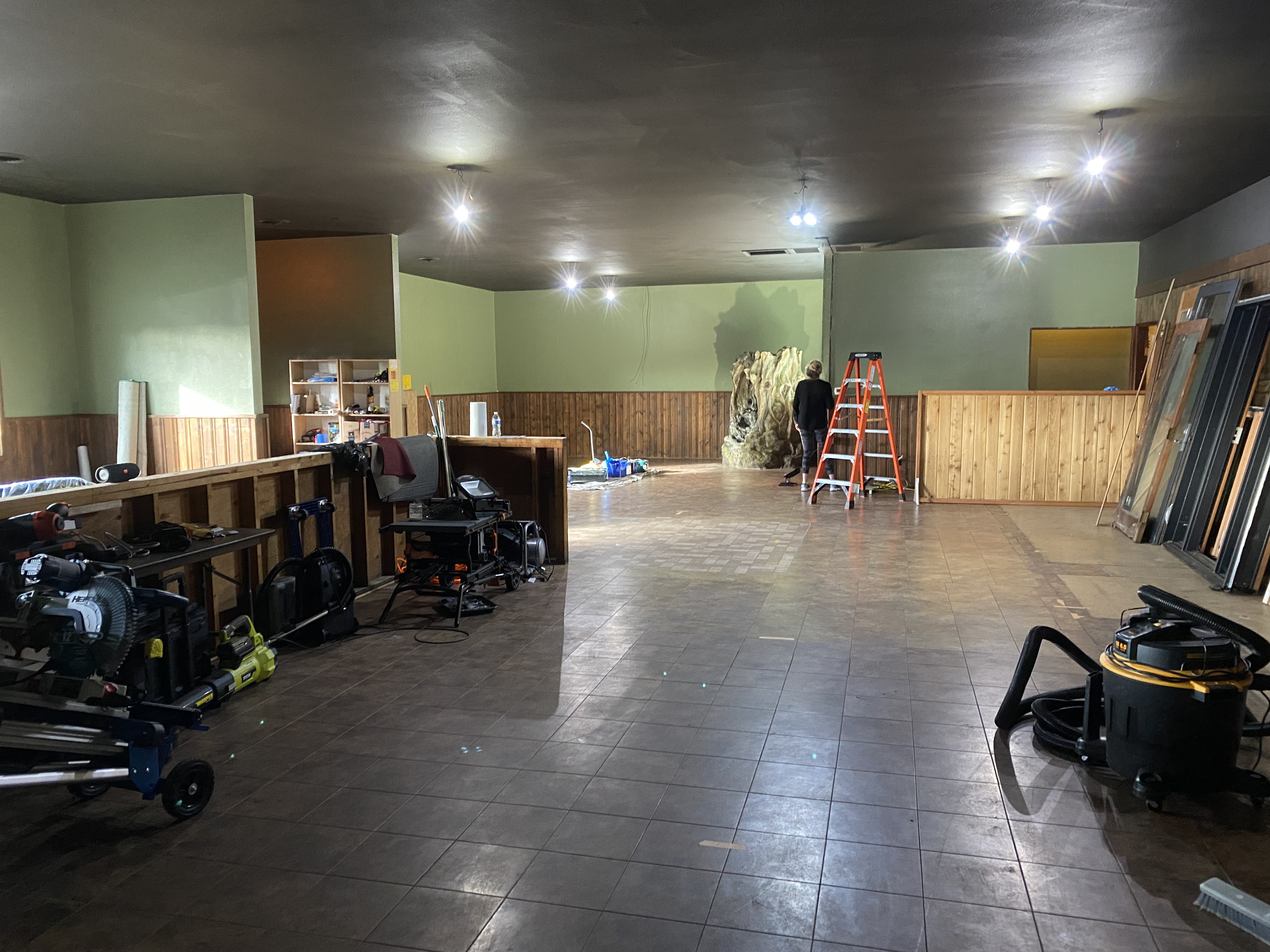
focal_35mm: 26
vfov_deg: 53.1
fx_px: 954
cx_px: 635
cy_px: 476
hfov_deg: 67.3
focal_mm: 4.25
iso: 500
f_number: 1.8
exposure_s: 1/30
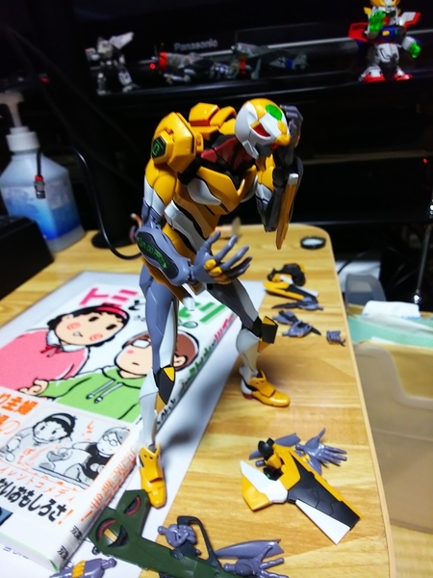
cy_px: 289
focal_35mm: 22
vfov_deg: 76.4
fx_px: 367
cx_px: 216
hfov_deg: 61.1
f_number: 1.94
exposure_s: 1/30
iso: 250
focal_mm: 3.4
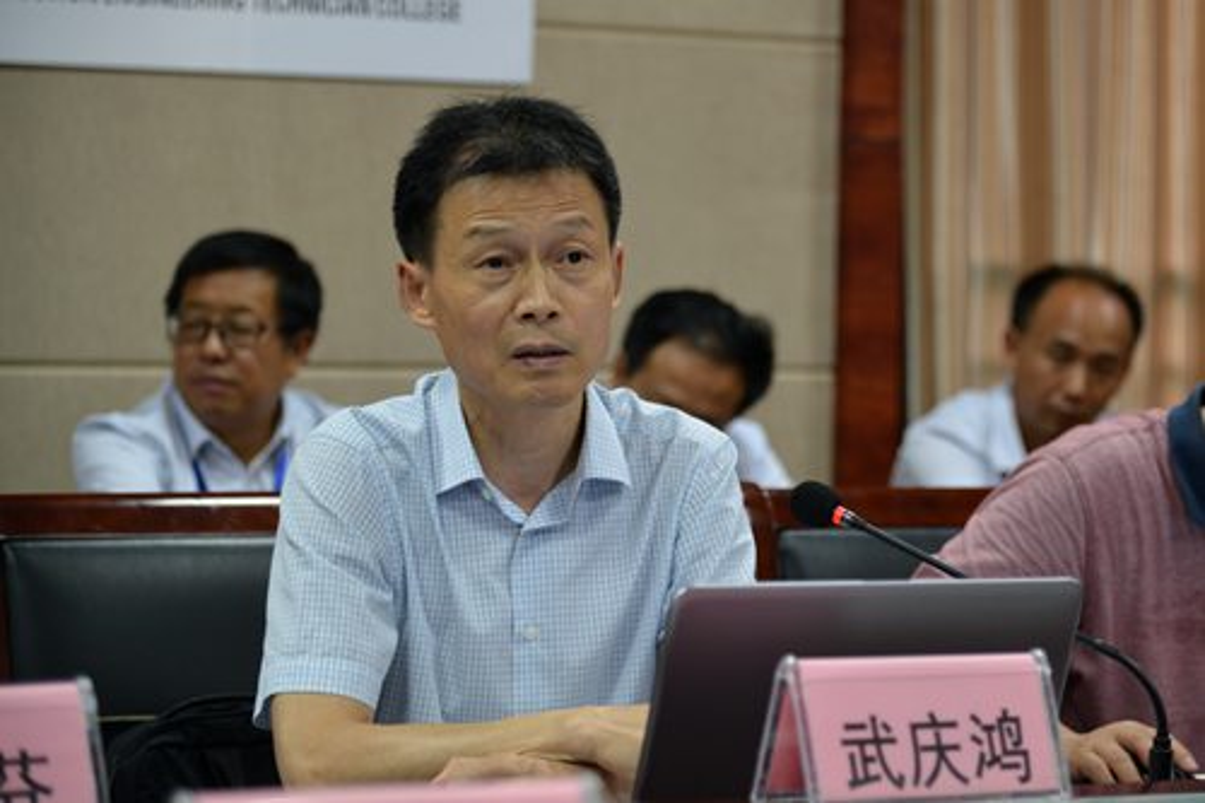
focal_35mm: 95
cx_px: 602
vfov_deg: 14.4
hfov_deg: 21.5
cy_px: 402
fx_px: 3179
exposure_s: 1/30
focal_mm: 95
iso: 900
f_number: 4
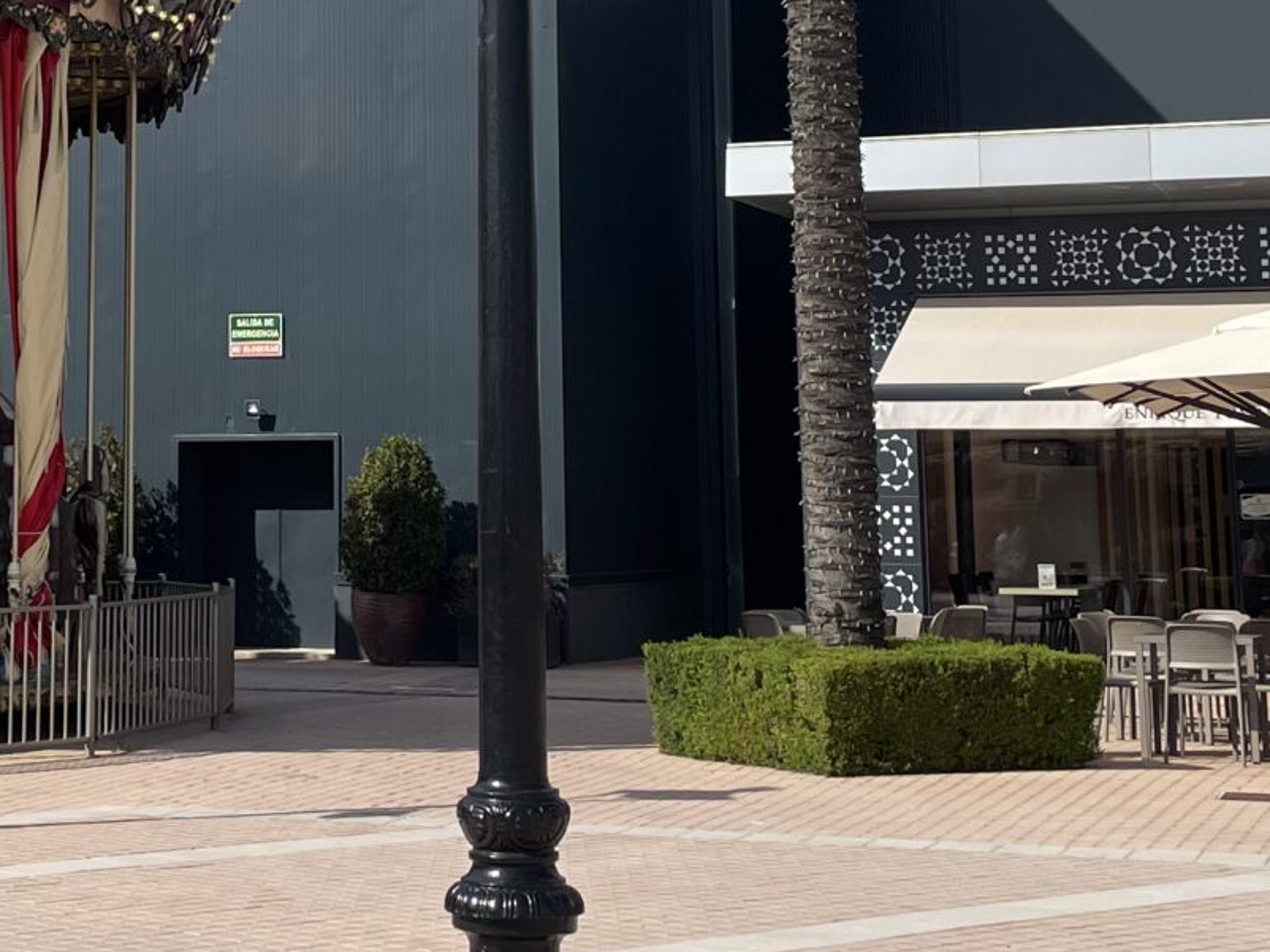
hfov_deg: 23.2
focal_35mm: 83
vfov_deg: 17.5
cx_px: 222
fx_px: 3044
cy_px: 71
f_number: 1.6
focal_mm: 4.2
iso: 32
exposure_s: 1/4292
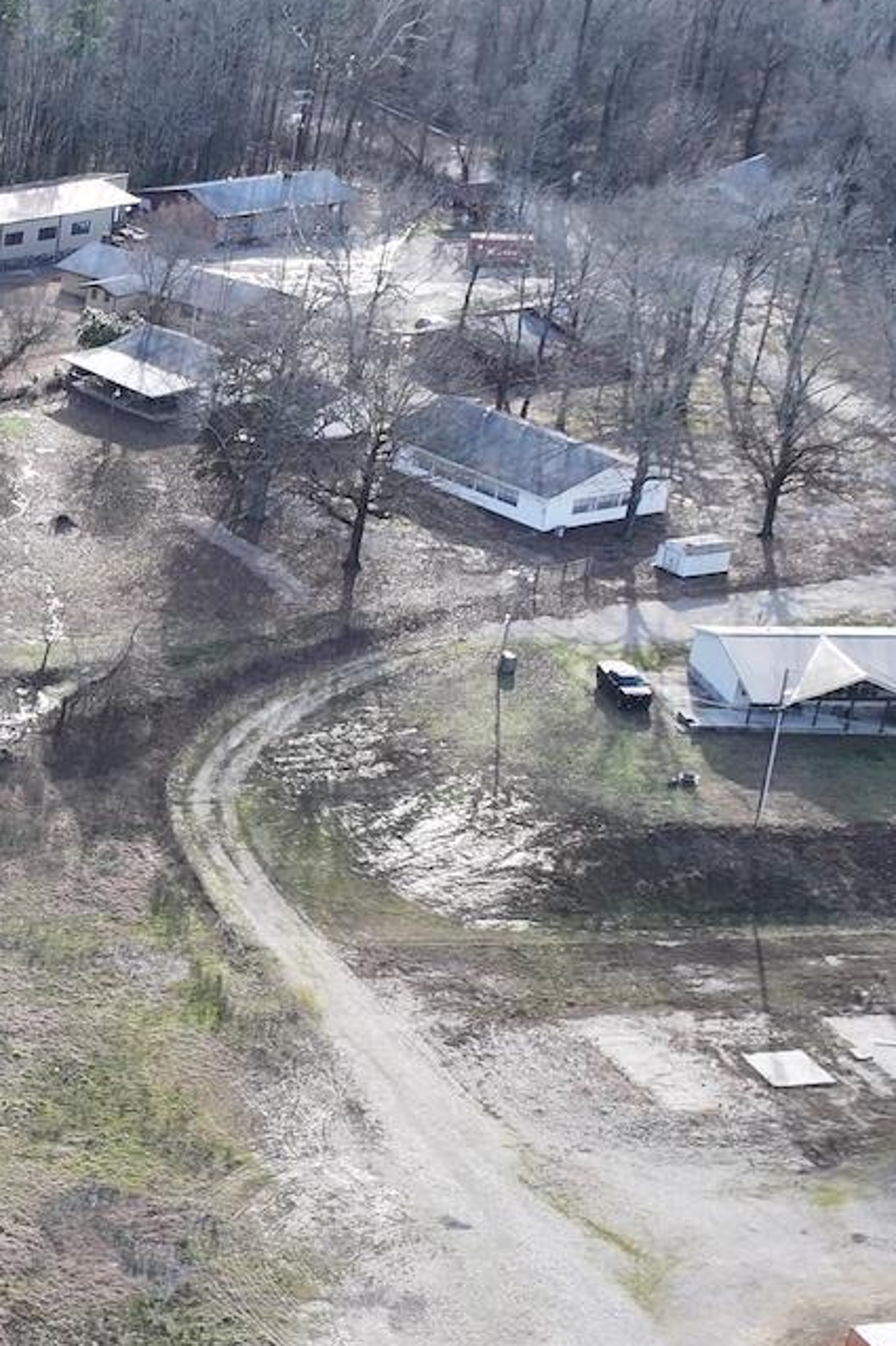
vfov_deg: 27.8
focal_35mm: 71
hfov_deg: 16.6
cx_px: -624
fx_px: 2652
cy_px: 1100
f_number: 2.8
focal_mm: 12.29
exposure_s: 1/500
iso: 110
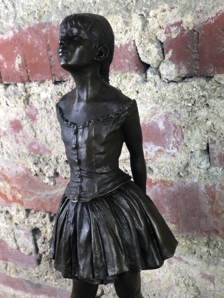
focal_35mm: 52
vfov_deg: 36.8
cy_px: 149
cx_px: 112
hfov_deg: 28.0
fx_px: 449
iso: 40
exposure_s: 1/50
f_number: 2.4
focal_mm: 6
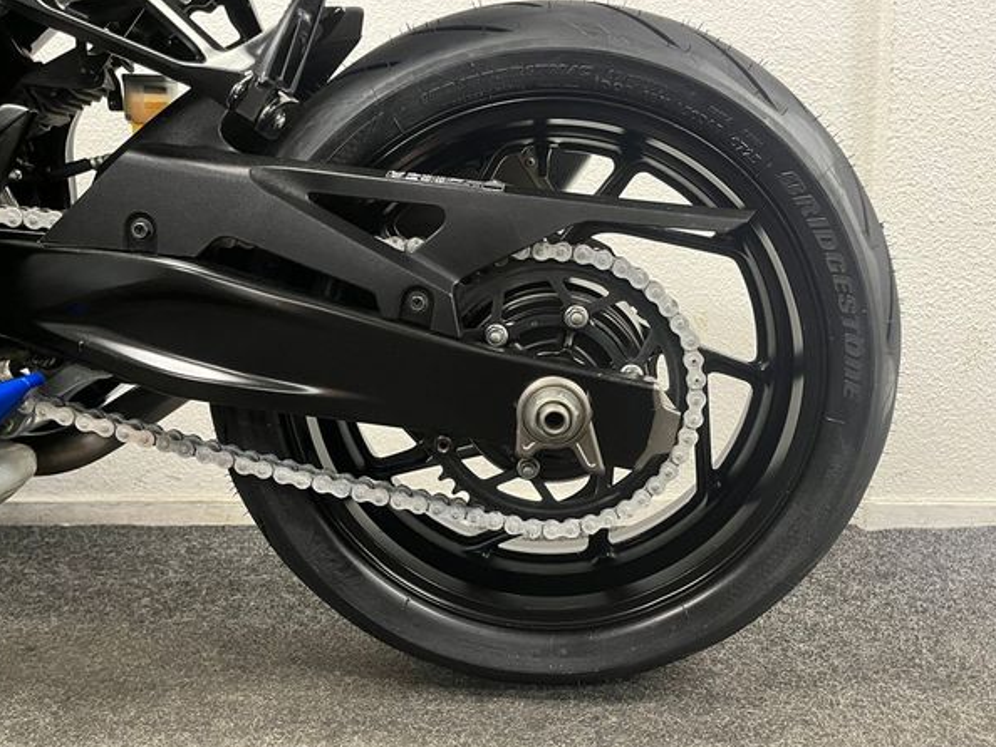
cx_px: 520
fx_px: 806
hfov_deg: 63.4
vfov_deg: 49.8
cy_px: 370
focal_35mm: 28
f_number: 1.6
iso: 400
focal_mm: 5.1
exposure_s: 1/50
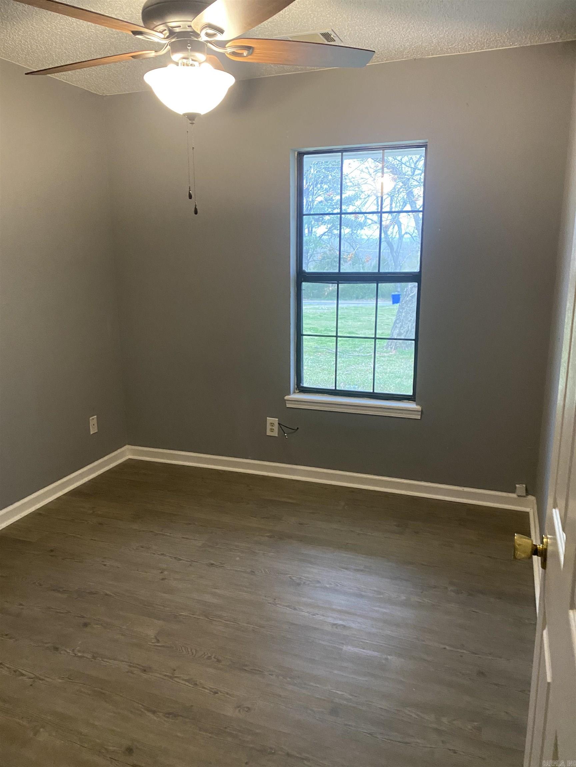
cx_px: 288
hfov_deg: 53.1
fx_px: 577
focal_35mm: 26
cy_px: 384
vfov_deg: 67.3
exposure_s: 1/60
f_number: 1.8
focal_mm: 4.25
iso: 500
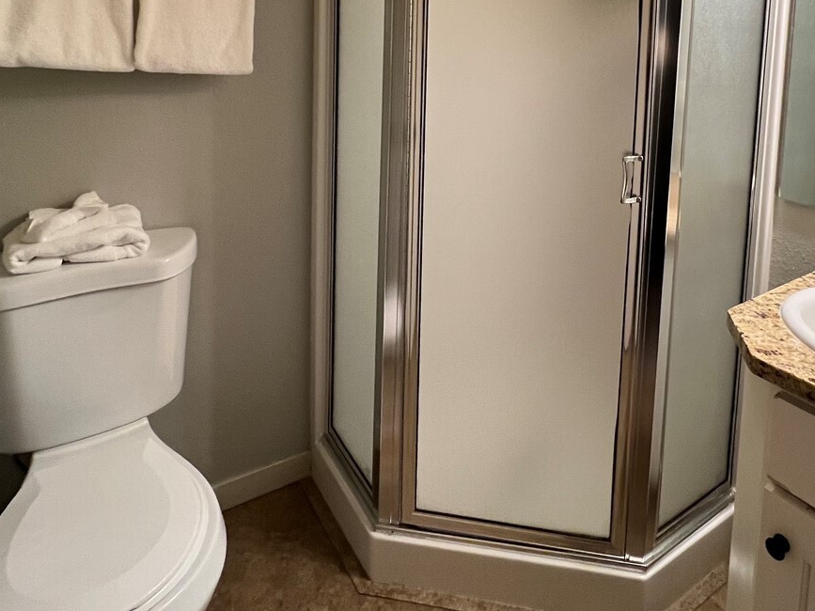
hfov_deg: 70.7
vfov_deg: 51.7
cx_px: 498
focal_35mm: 24
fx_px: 565
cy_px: 88
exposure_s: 1/120
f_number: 1.8
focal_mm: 1.57
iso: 250
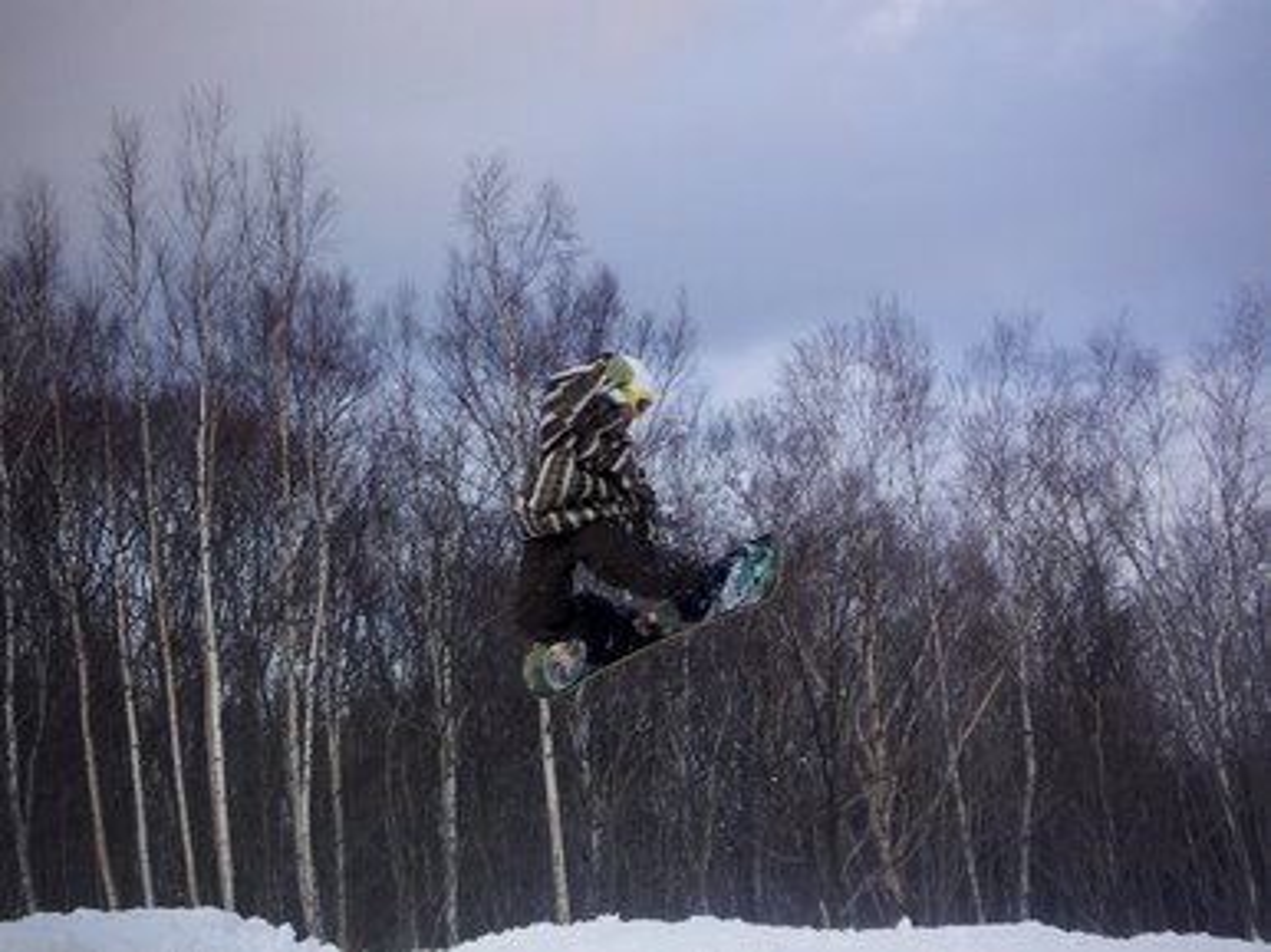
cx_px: 636
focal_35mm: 92
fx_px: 3376
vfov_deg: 16.0
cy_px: 476
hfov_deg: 21.3
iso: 50
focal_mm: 12.1
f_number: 3.5
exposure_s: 1/320
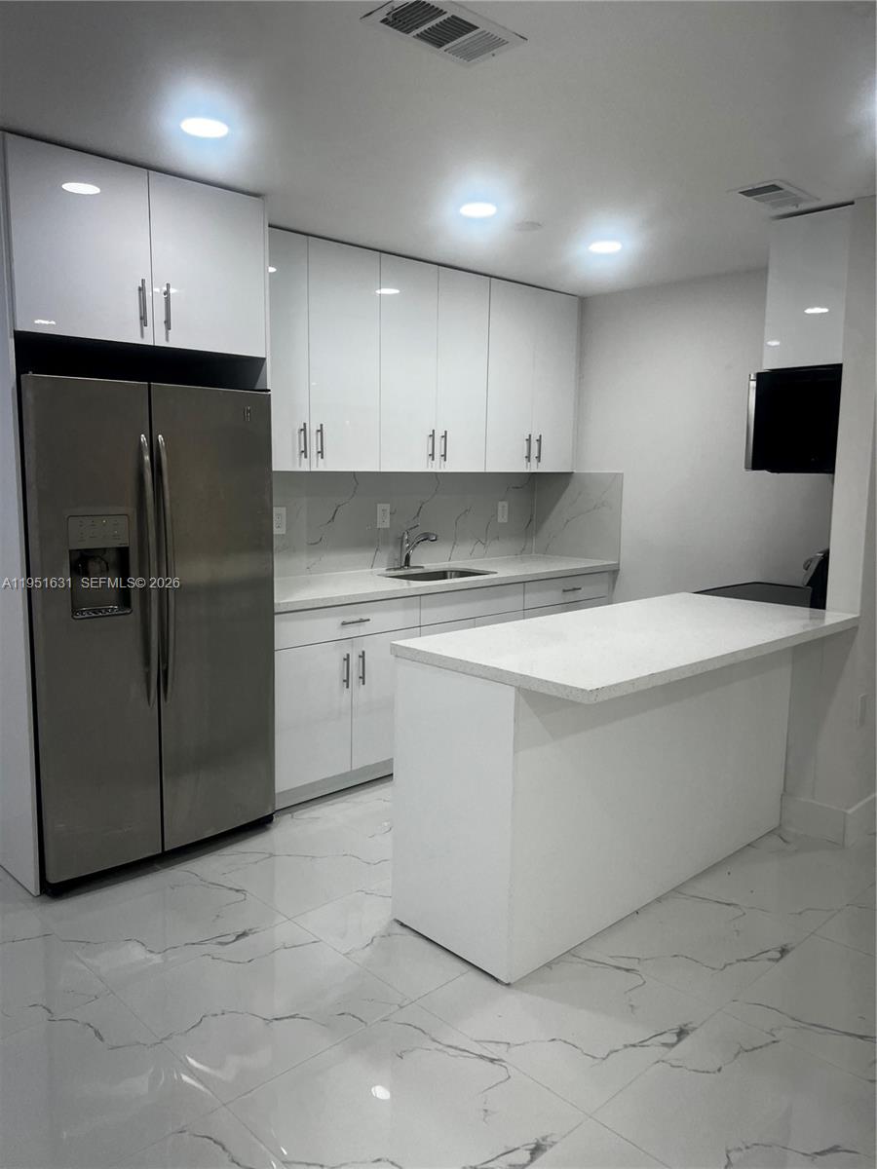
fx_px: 878
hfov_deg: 53.1
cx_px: 438
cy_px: 584
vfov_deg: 67.3
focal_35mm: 26
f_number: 1.5
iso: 32
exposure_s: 1/138
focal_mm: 5.7
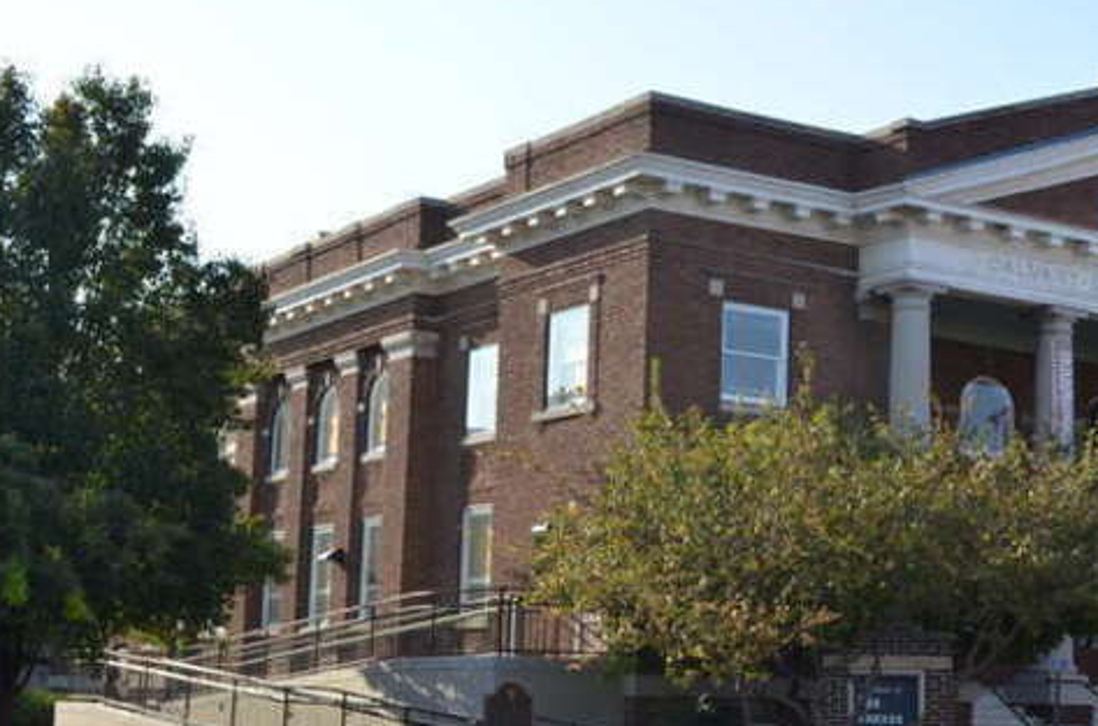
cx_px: 792
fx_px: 2008
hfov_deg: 30.2
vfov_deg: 20.5
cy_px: 399
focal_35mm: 66
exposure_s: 1/400
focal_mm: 26
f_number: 10
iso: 400
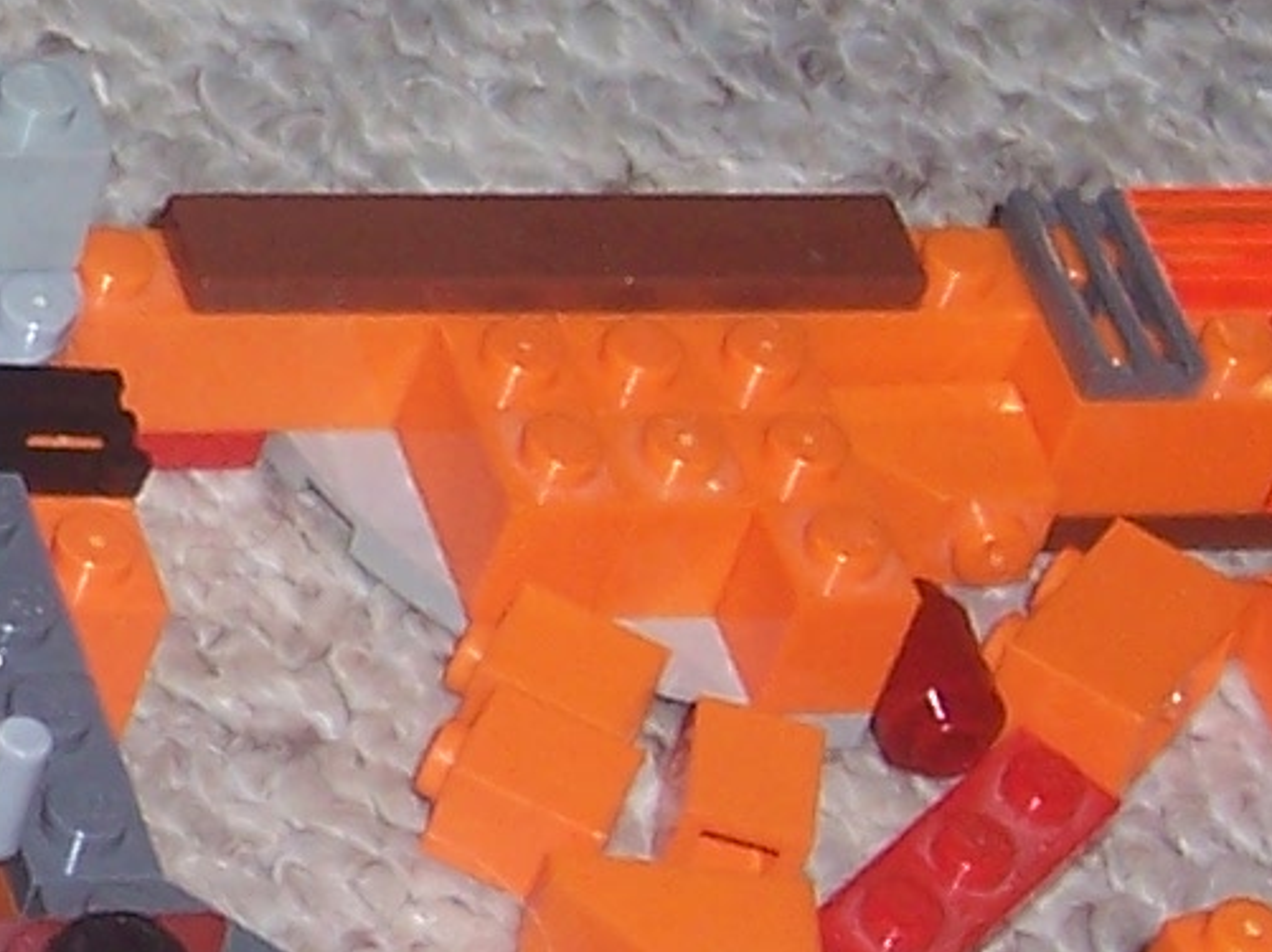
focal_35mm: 271
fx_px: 9951
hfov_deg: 7.1
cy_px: 142
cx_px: -988
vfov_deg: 5.5
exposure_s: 1/60
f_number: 3.4
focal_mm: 8.6
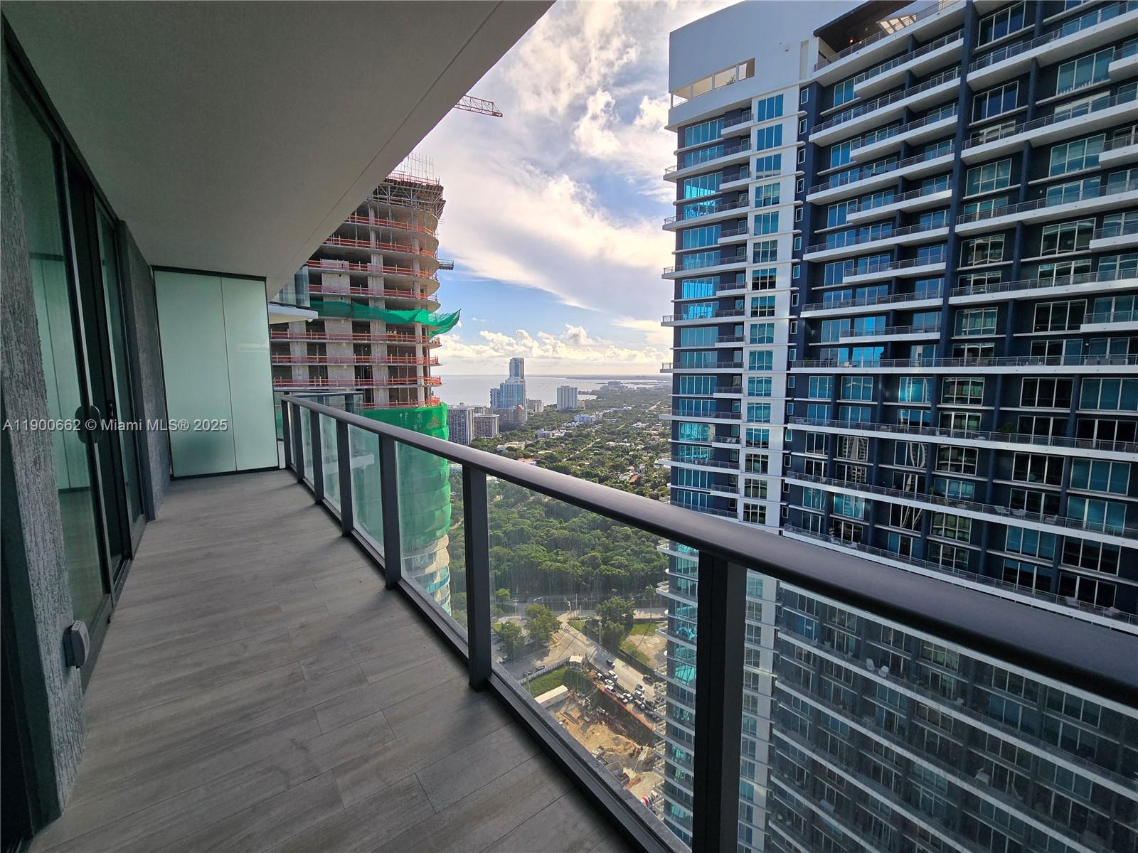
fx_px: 427
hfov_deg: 106.2
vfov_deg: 89.9
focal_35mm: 13
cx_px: 569
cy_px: 426
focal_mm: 2.2
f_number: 2.2
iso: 50
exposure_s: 1/1576
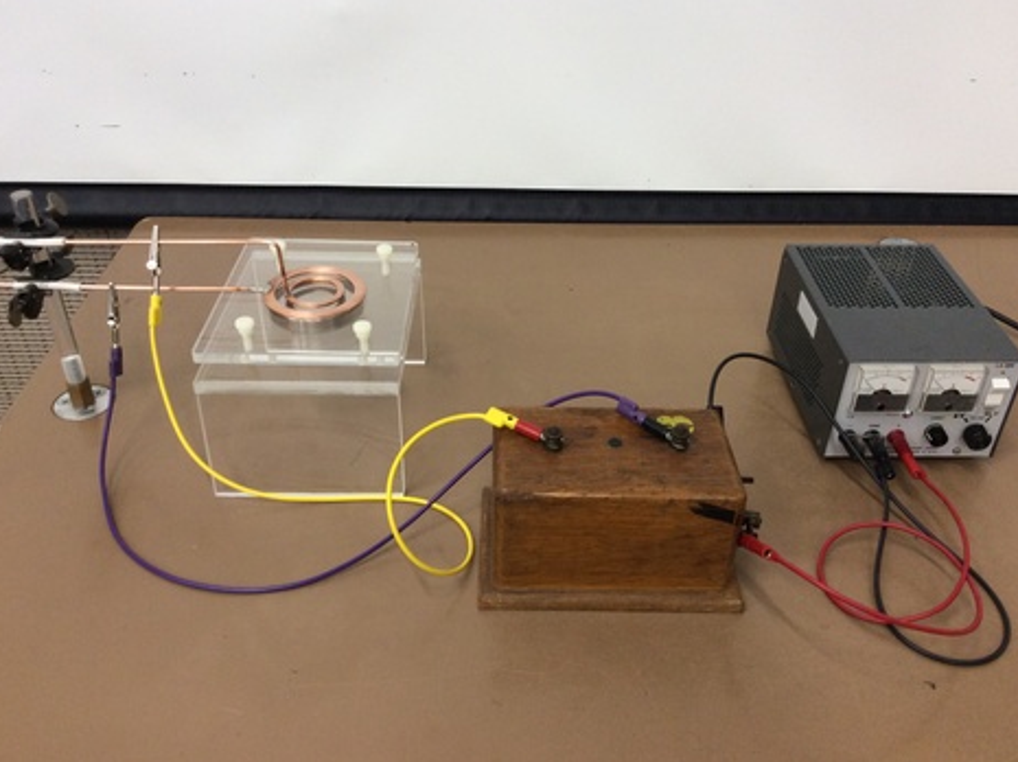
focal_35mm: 33
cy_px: 373
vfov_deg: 42.9
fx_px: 970
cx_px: 510
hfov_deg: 55.4
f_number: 2.4
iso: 80
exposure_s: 1/24
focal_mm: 3.3
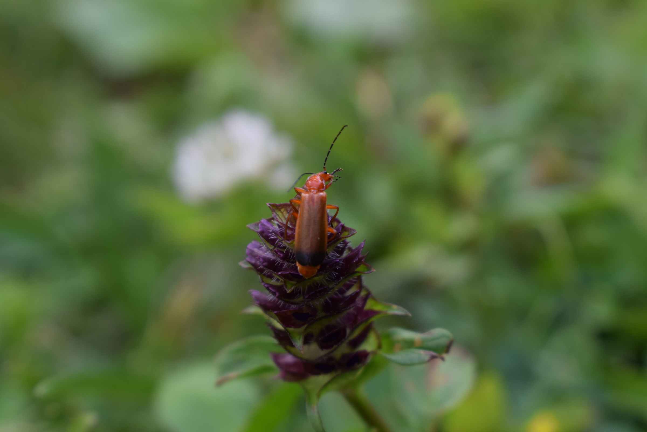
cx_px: 324
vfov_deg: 16.6
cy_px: 216
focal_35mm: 82
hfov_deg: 24.6
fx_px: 1483
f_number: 8
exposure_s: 1/250
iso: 400
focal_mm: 55
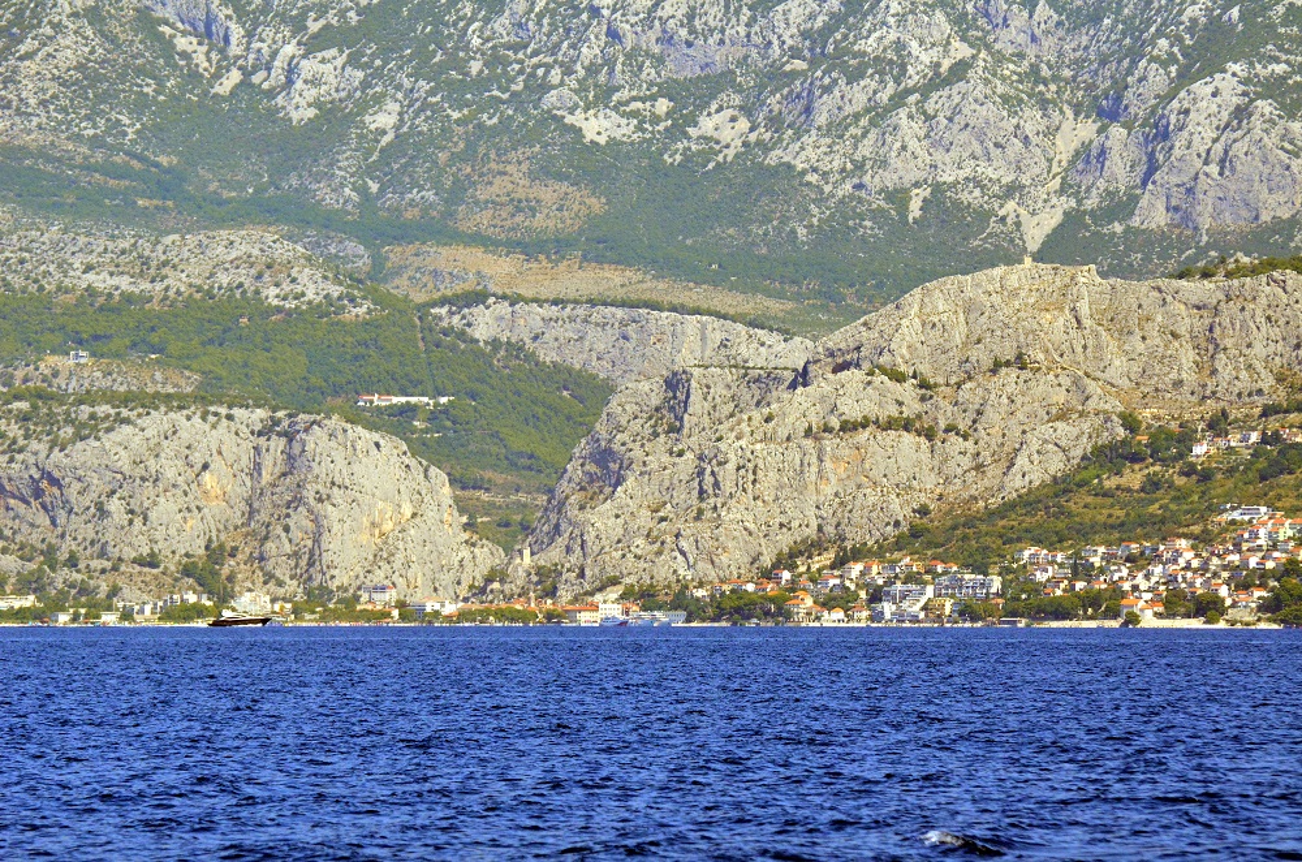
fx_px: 7849
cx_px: 651
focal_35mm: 218
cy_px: 431
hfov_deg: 9.5
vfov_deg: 6.3
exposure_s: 1/8000
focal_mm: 145
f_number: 5.6
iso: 1600
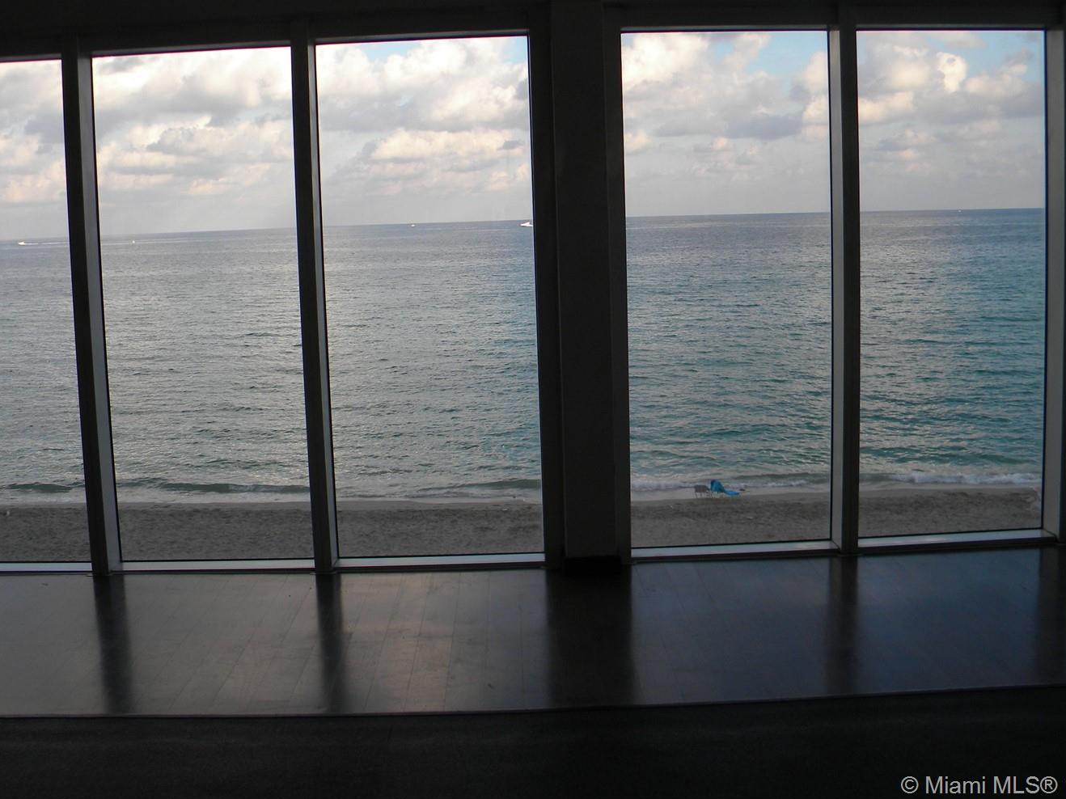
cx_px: 517
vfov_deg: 41.6
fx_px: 1047
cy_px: 317
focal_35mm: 34
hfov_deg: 54.0
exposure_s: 1/243
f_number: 3.5
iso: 80
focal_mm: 5
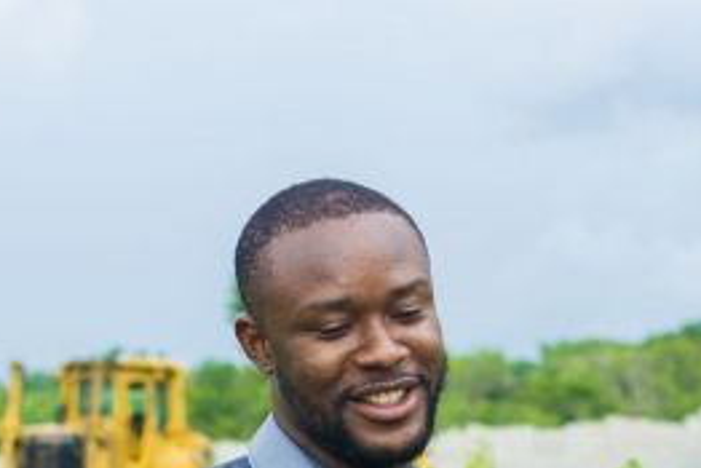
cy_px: 592
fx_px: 2695
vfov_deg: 9.8
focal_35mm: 138
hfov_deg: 14.8
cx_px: 368
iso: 100
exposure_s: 1/200
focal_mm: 35
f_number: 2.8
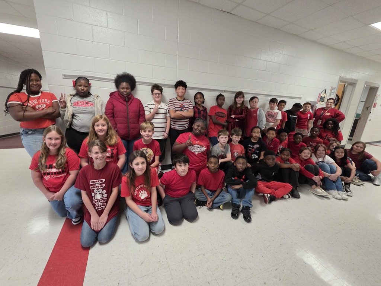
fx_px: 143
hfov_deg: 106.2
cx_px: 190
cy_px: 143
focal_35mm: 13
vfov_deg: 89.9
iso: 250
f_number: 1.9
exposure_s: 1/60
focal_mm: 2.2
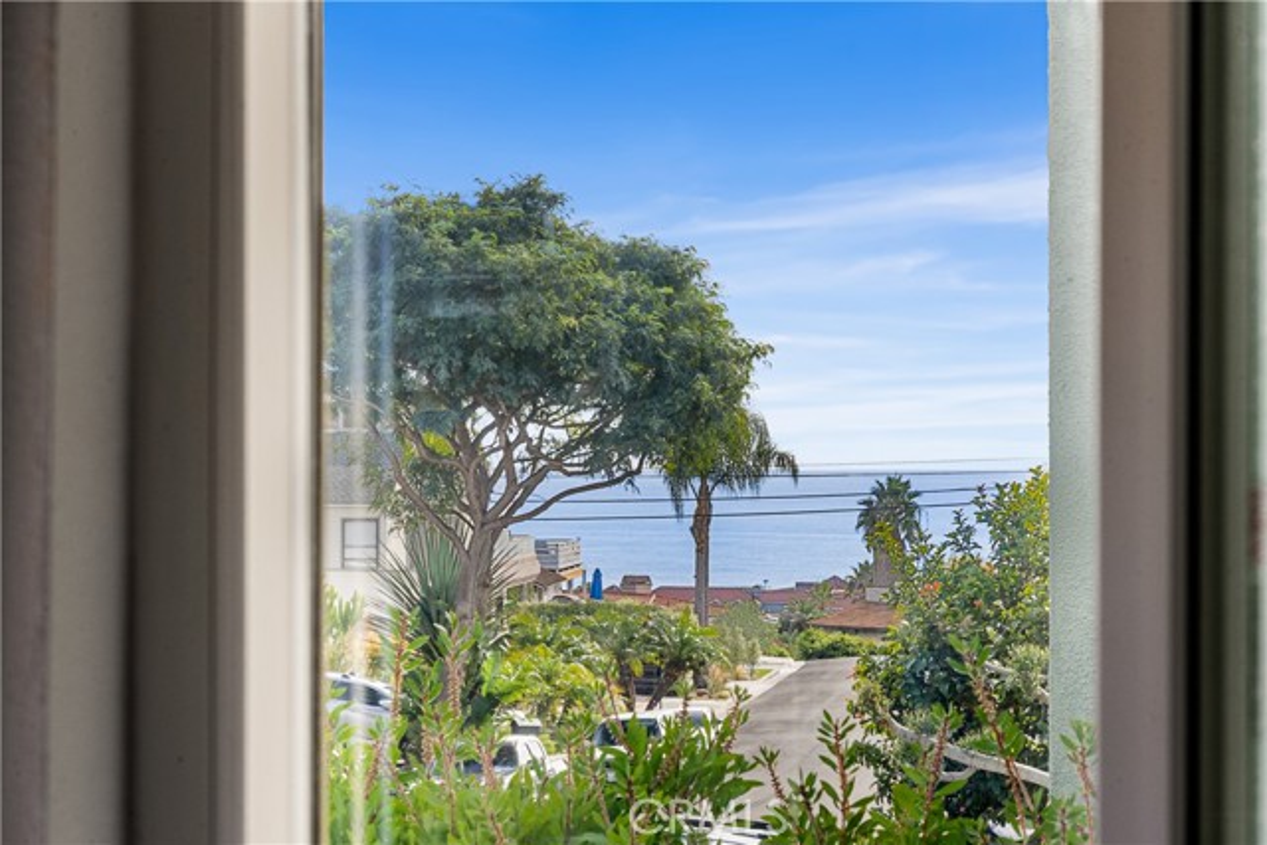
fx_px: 3696
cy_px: 422
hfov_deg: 19.5
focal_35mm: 105
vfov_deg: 13.0
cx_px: 634
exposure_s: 1/40
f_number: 18
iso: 800
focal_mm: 105
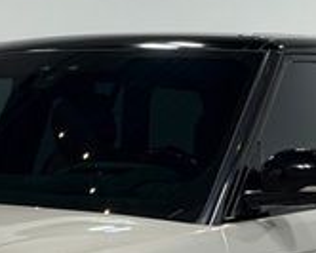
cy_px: 306
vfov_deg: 8.5
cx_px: 23
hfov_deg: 10.6
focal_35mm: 181
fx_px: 1694
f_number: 1.78
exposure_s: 1/260
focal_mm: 6.76
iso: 64
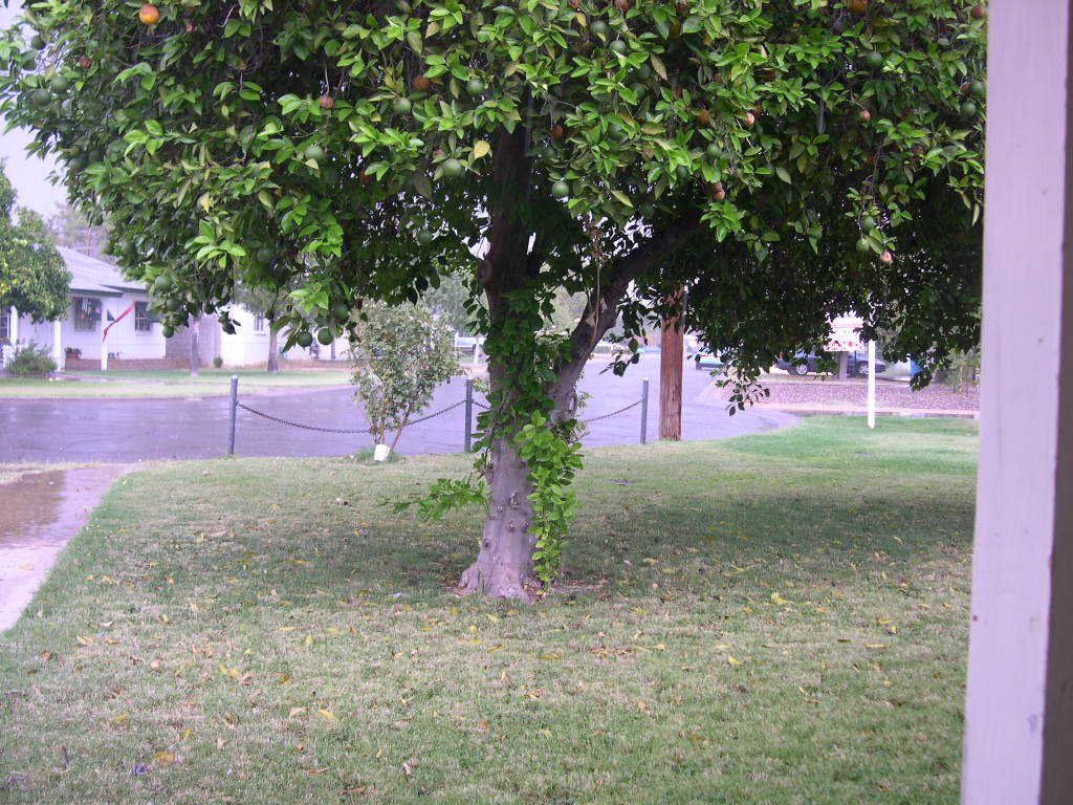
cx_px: 536
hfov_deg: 49.0
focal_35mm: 38
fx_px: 1178
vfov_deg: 37.7
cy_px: 402
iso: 100
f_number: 2.8
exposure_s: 1/54.5
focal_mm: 8
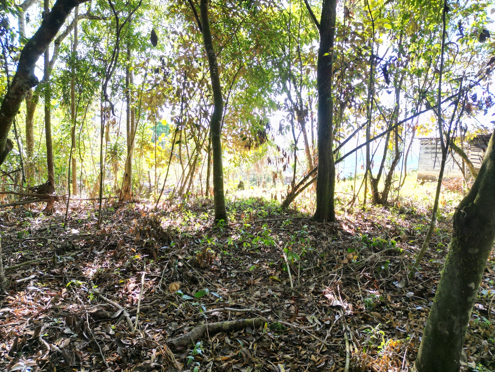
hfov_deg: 71.6
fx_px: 343
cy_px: 186
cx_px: 248
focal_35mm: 24
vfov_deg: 56.8
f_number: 1.7
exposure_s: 1/160
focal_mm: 6.72
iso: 100
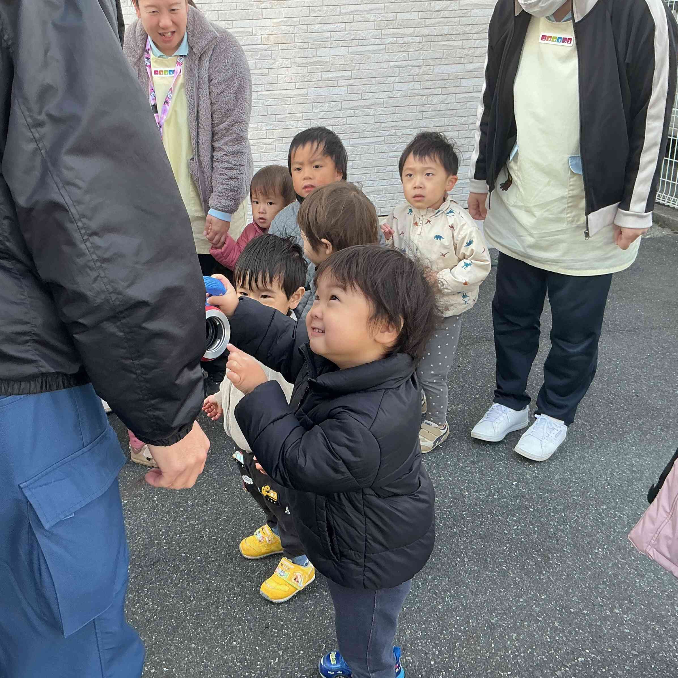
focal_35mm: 35
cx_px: 286
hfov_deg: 47.1
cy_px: 333
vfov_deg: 47.2
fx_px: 776
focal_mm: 3
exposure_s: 1/186
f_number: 1.8
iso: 20
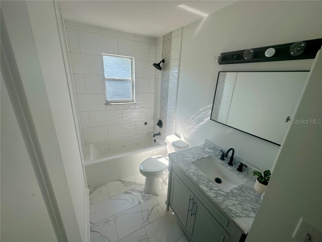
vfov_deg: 85.7
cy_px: 121
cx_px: 161
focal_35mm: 14
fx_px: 130
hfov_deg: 102.1
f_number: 2.2
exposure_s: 1/271
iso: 40
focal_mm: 2.22
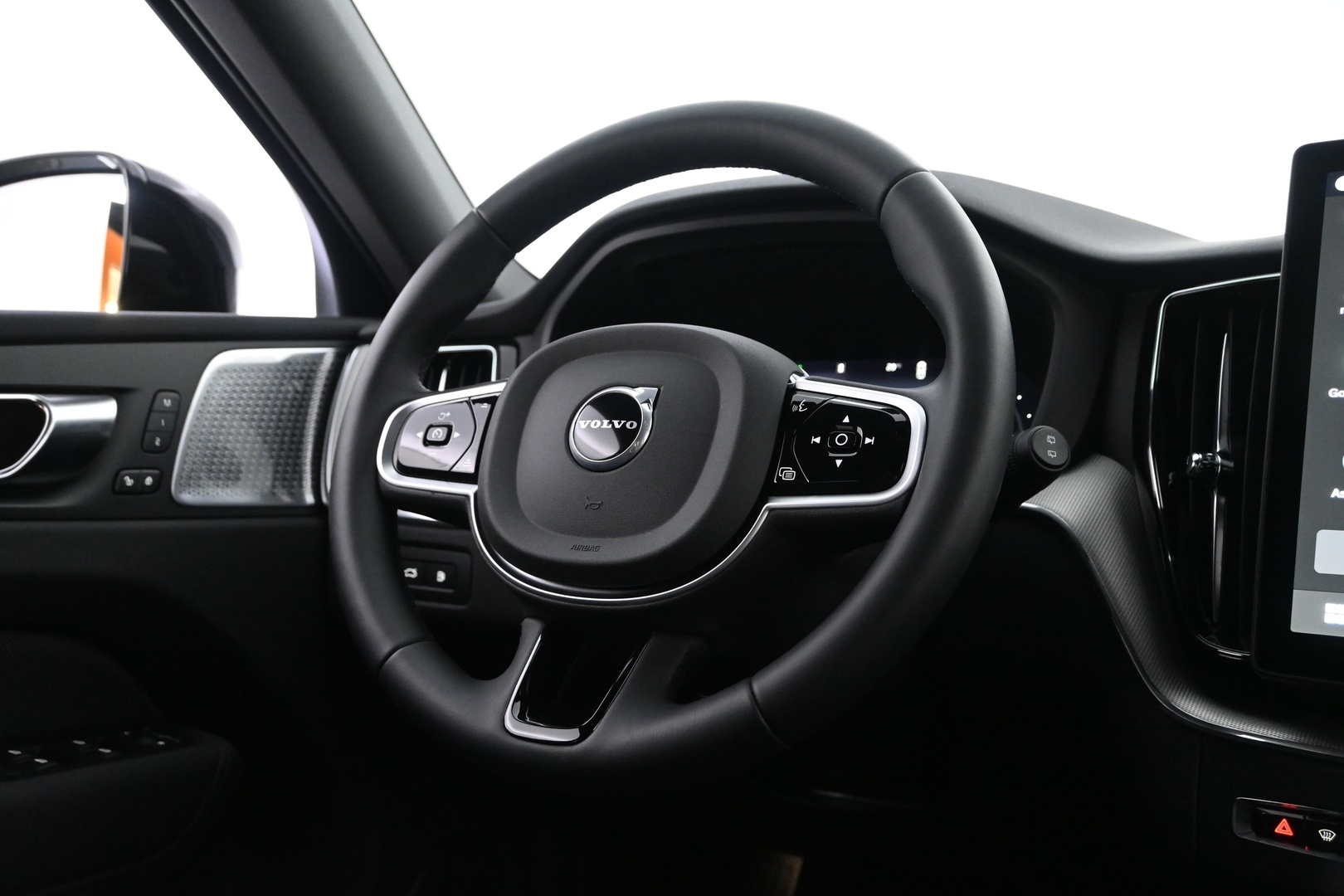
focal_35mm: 34
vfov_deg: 39.1
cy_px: 448
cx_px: 672
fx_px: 1260
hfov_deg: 56.1
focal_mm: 22.5
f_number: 4
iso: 3200
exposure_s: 1/30
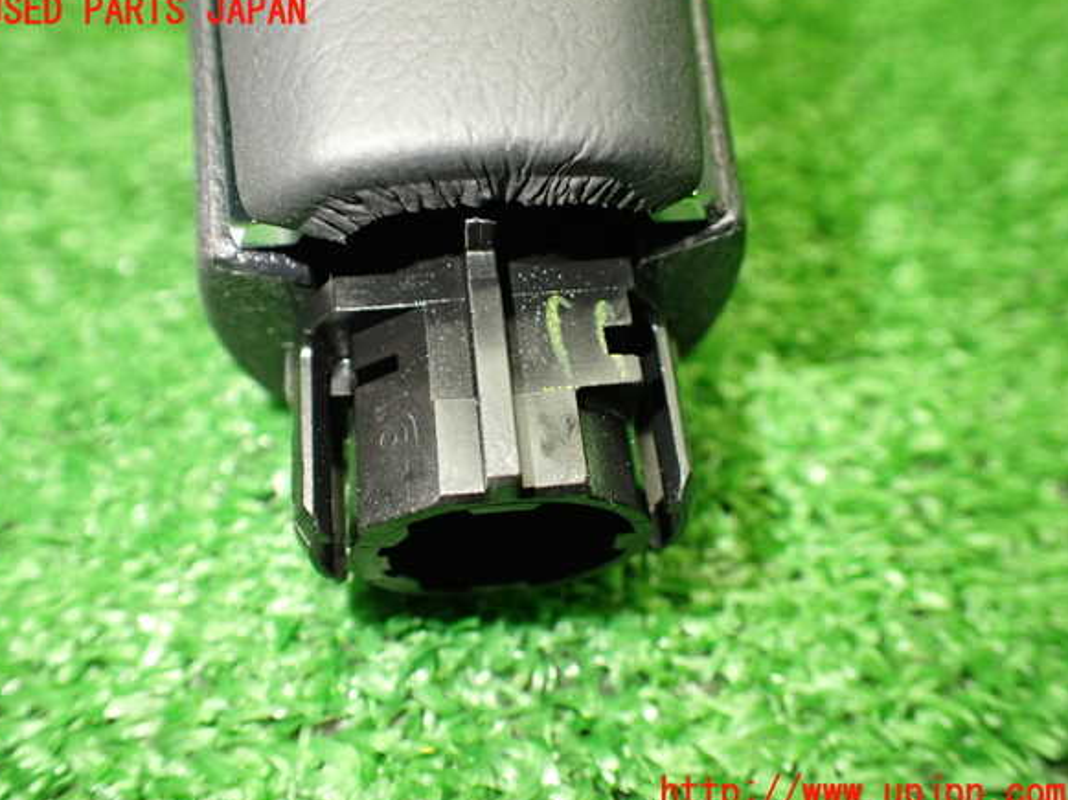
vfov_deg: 45.4
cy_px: 403
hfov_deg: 58.4
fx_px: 956
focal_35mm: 31
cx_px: 524
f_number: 2.3
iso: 800
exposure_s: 1/125
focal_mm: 5.4
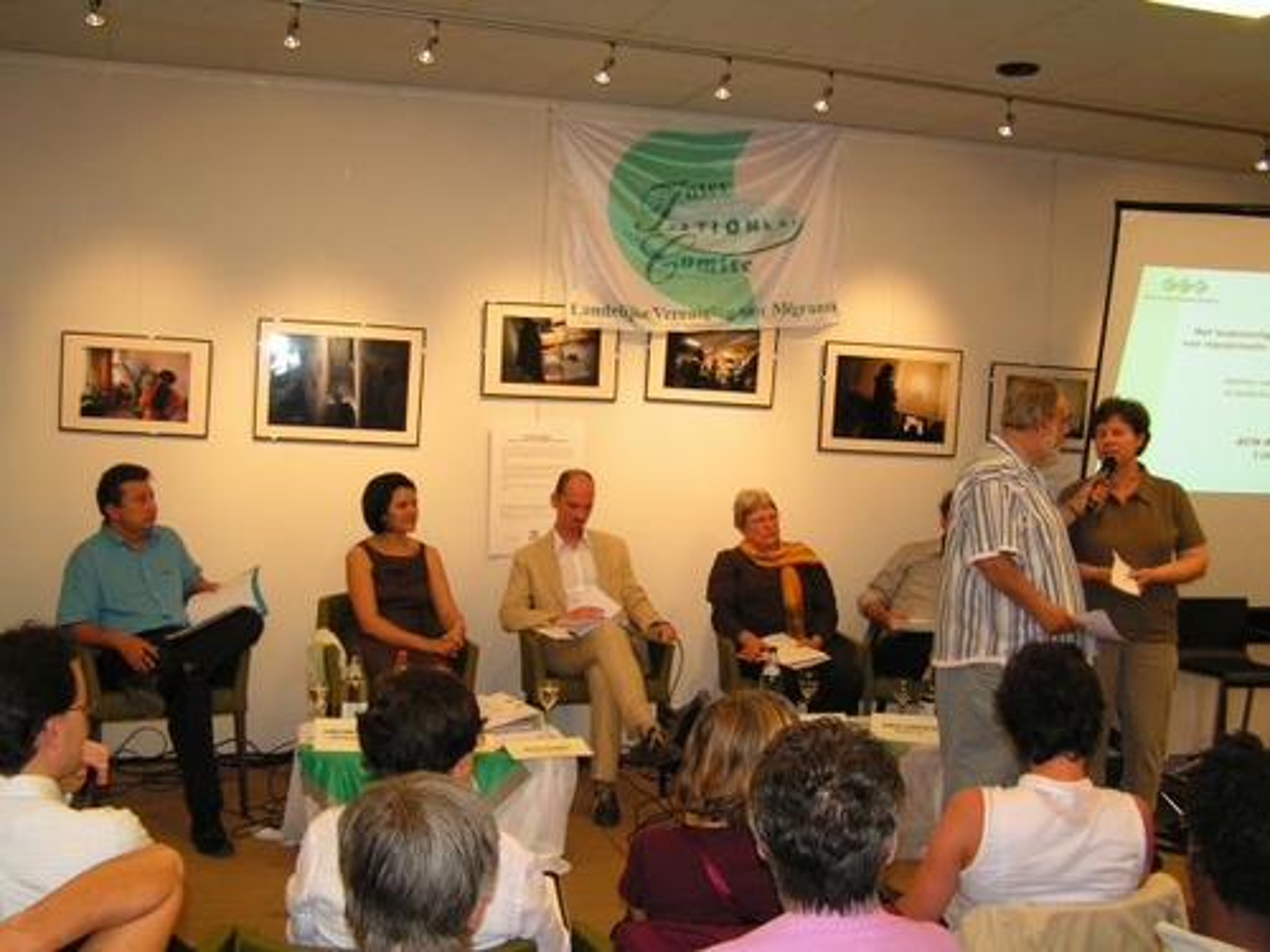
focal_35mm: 38
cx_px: 635
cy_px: 476
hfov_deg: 49.0
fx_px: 1394
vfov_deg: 37.7
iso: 80
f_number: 2.8
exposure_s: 1/40
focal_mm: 6.3
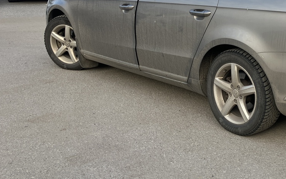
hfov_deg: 33.3
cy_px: 64
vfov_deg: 22.7
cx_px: 271
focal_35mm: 57
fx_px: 444
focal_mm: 3.99
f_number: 1.8
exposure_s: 1/228
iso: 25
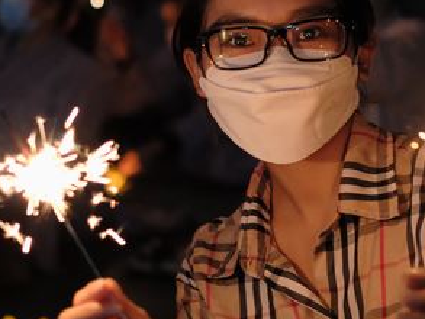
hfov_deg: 17.4
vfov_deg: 13.1
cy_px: 102
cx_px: 294
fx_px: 1388
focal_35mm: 113
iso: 6400
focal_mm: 35
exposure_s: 1/200
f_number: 2
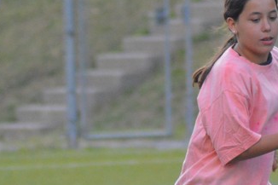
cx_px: 281
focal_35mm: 873
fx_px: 6734
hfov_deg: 2.4
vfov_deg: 1.6
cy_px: 139
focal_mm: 185
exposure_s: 1/2000
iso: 3200
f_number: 4.5
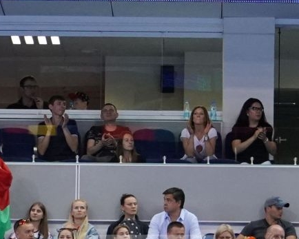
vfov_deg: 3.8
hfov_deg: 4.7
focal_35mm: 409
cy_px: 298
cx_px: -82
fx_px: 3619
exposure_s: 1/1000
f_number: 2.8
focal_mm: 70
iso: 4000
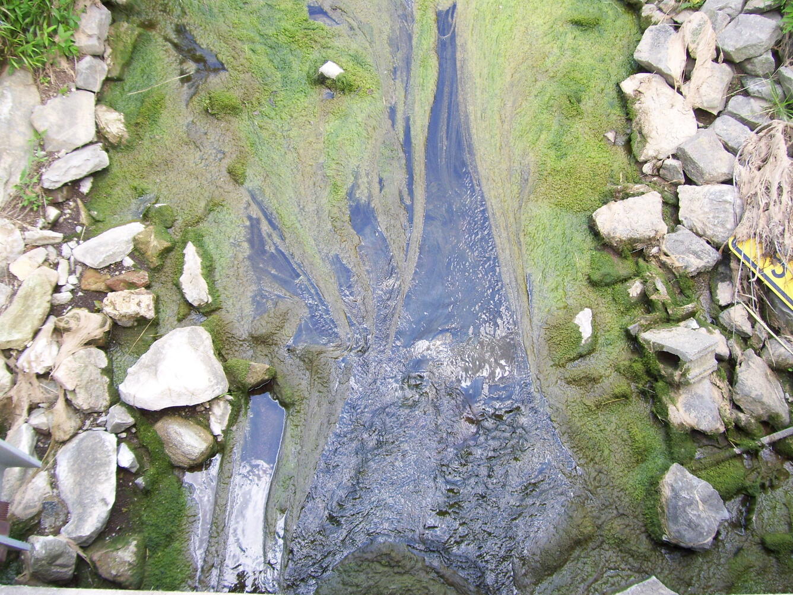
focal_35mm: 36
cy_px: 298
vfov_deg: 39.7
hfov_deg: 51.4
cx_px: 396
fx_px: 825
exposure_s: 1/200
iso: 80
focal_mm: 6
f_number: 2.7
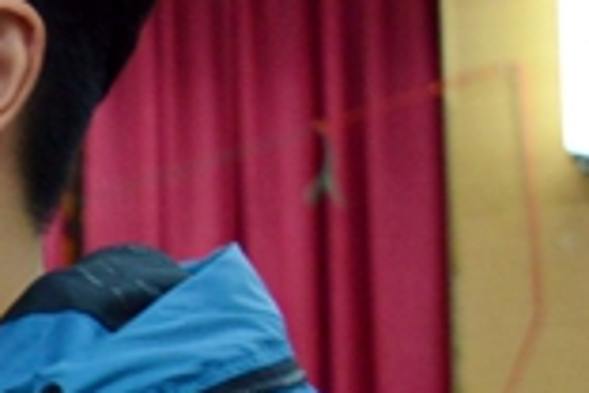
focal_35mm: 196
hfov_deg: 9.3
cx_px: -872
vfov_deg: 6.8
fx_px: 3207
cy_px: 814
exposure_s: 1/30
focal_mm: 24
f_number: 4
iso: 400
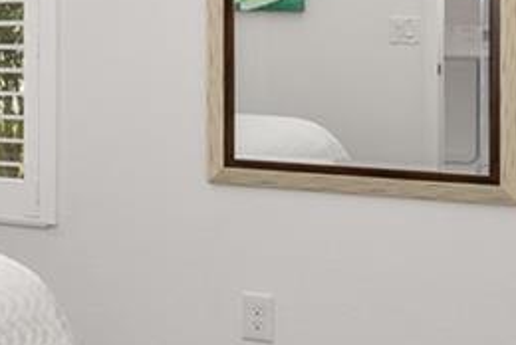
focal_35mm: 86
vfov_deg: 15.7
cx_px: -262
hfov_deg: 20.2
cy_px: 12
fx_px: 1234
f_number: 8
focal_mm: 14
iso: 320
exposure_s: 1/13
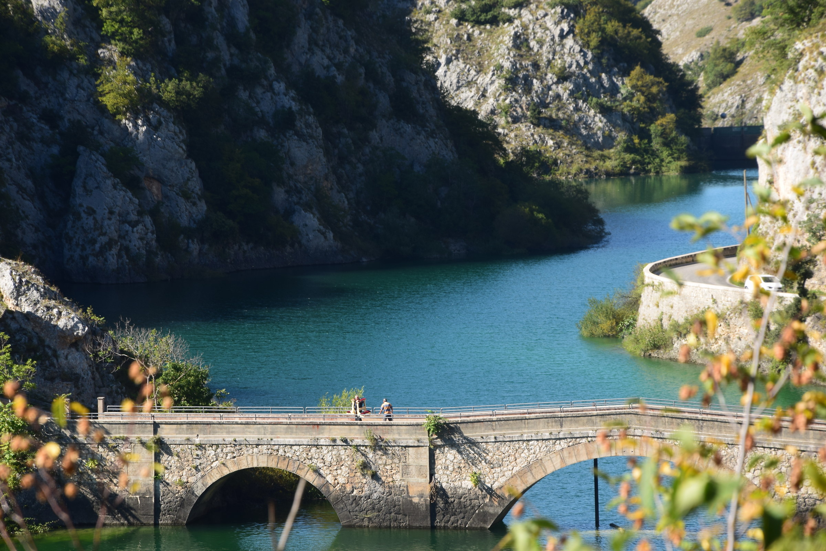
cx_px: 413
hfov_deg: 13.0
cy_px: 276
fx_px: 3613
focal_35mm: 158
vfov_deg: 8.7
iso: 100
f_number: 8
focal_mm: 105
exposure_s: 1/100
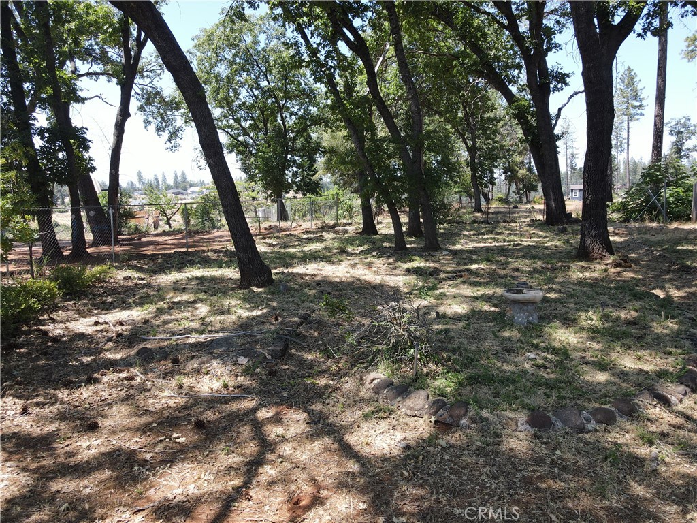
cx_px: 348
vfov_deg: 56.8
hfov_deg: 71.6
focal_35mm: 24
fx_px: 483
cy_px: 262
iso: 100
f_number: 2.8
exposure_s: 1/160
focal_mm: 4.5
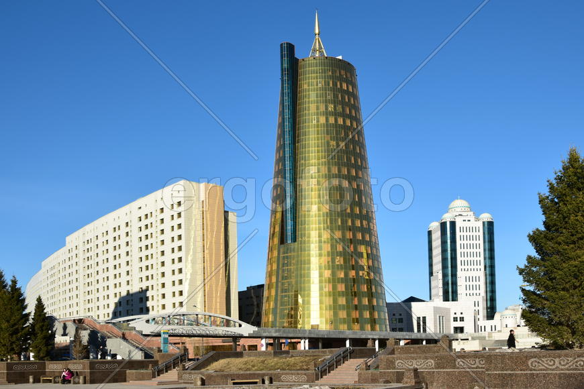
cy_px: 194
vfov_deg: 40.0
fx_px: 535
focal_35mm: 33
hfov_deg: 57.2
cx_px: 292
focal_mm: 22
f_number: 9
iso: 100
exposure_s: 1/200
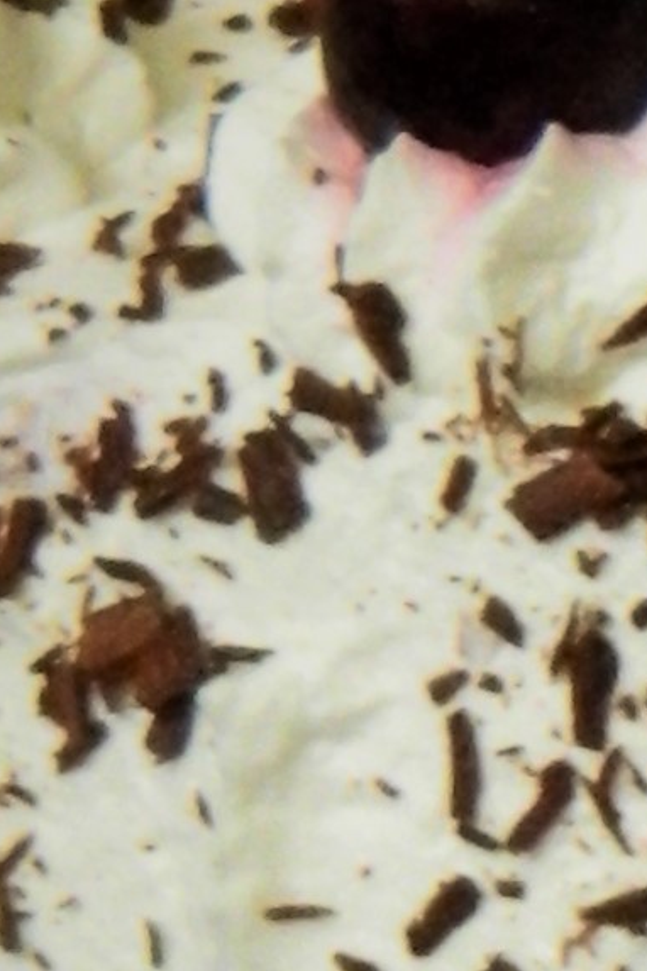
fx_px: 8815
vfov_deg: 6.1
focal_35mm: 327
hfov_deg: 4.1
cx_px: 1968
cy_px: 2267
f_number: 3.6
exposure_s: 1/25
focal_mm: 8.4
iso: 400
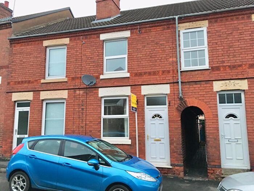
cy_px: 96
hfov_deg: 61.7
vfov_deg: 48.2
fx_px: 213
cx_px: 127
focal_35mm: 29
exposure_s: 1/33
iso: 200
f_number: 2.2
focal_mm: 4.15
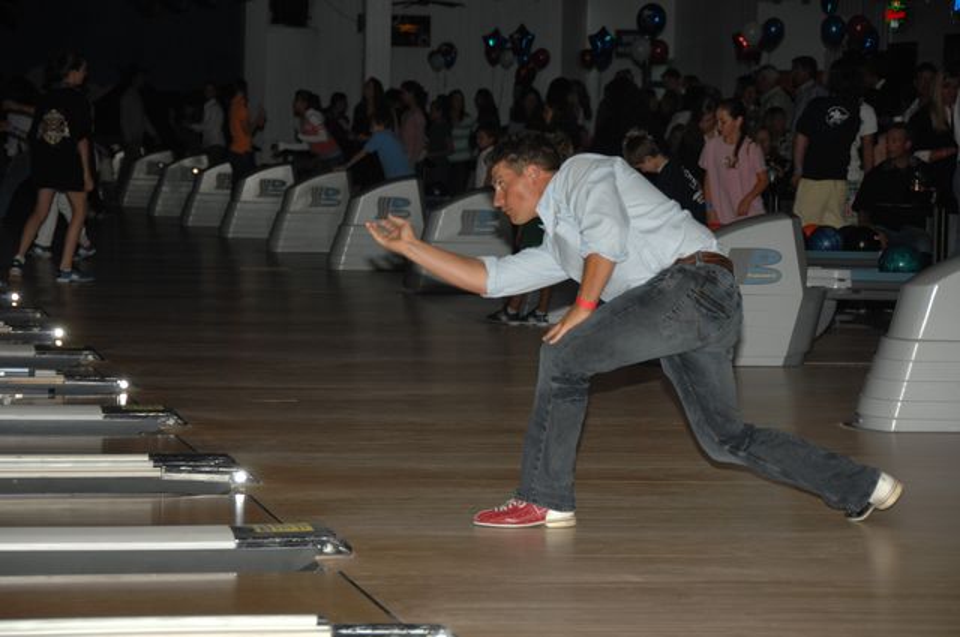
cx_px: 480
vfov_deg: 10.1
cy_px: 318
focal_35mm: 135
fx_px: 3595
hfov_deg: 15.2
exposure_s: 1/125
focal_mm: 90
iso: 200
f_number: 5.3
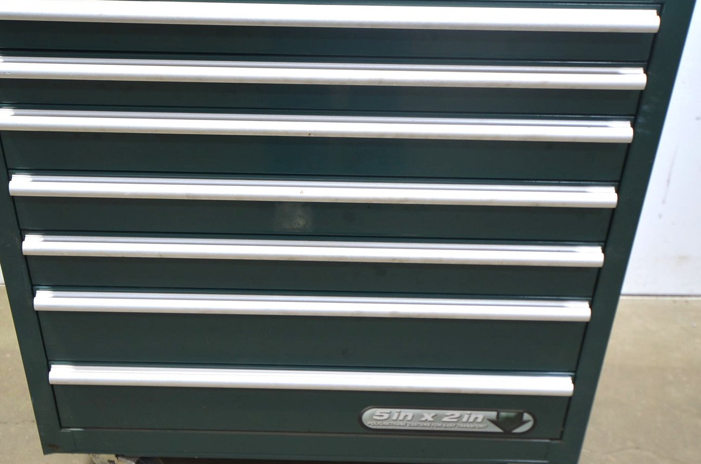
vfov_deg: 30.3
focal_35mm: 44
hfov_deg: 44.5
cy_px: 210
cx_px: 318
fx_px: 855
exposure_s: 1/80
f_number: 4.5
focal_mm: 22
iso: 320
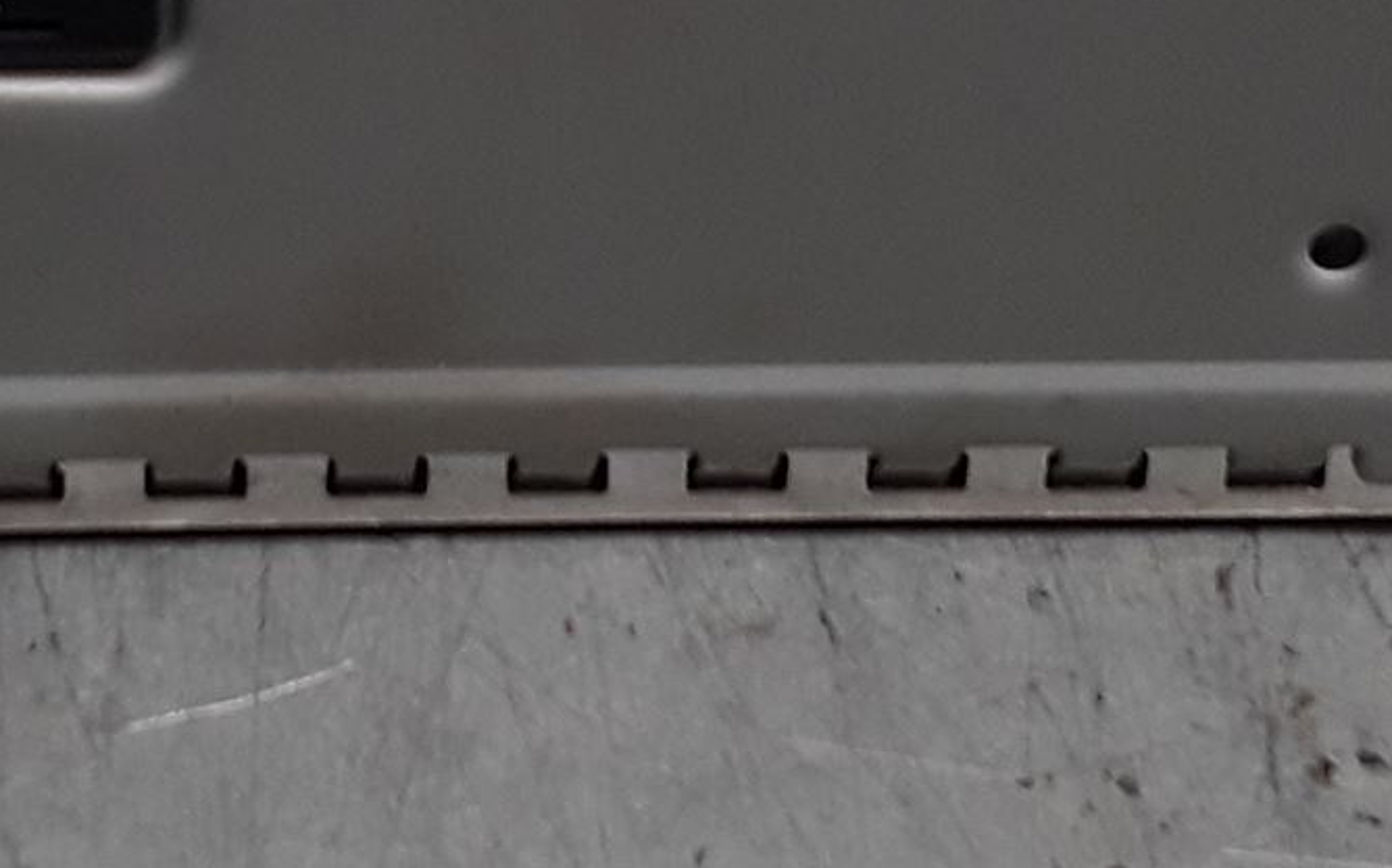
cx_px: 365
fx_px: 3451
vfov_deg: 13.7
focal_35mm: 91
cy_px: -298
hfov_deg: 22.6
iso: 50
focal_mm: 2.91
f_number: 1.9
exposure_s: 1/100
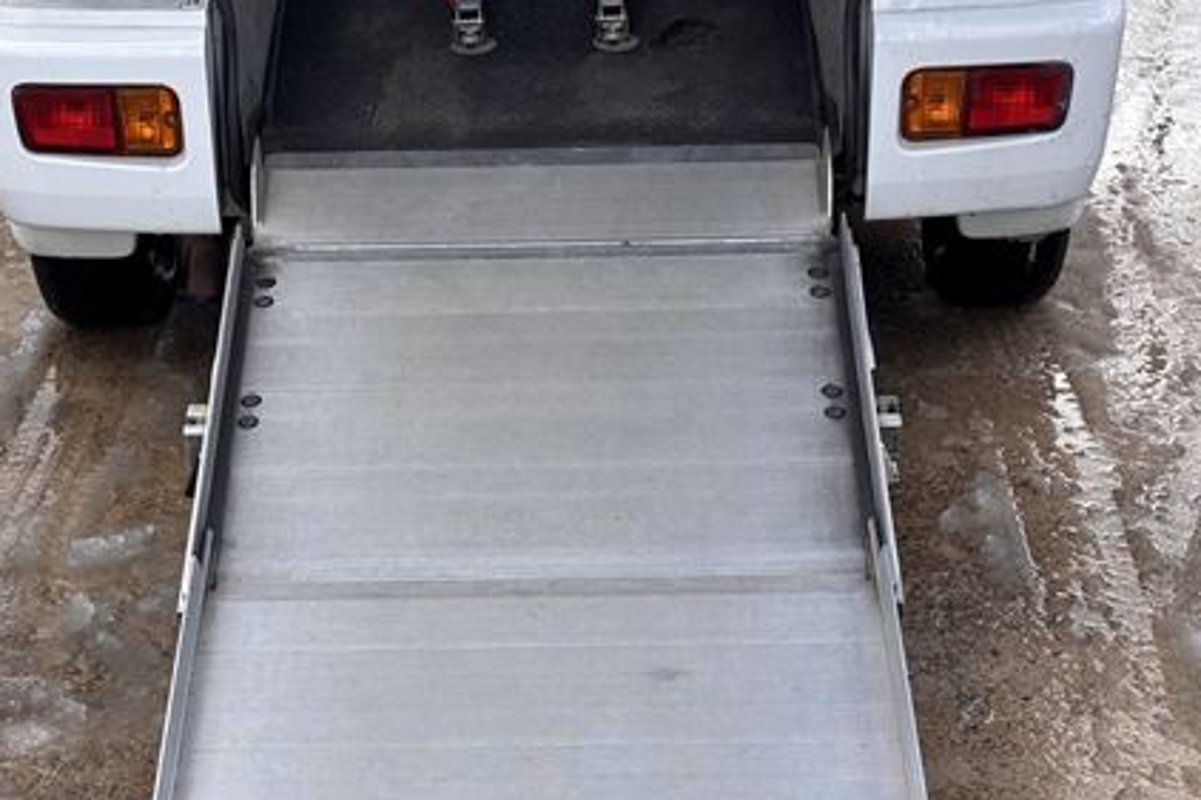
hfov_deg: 24.7
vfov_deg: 16.6
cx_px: 492
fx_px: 2734
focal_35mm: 82
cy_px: 512
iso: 32
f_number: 1.6
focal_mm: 5.96
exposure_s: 1/1248
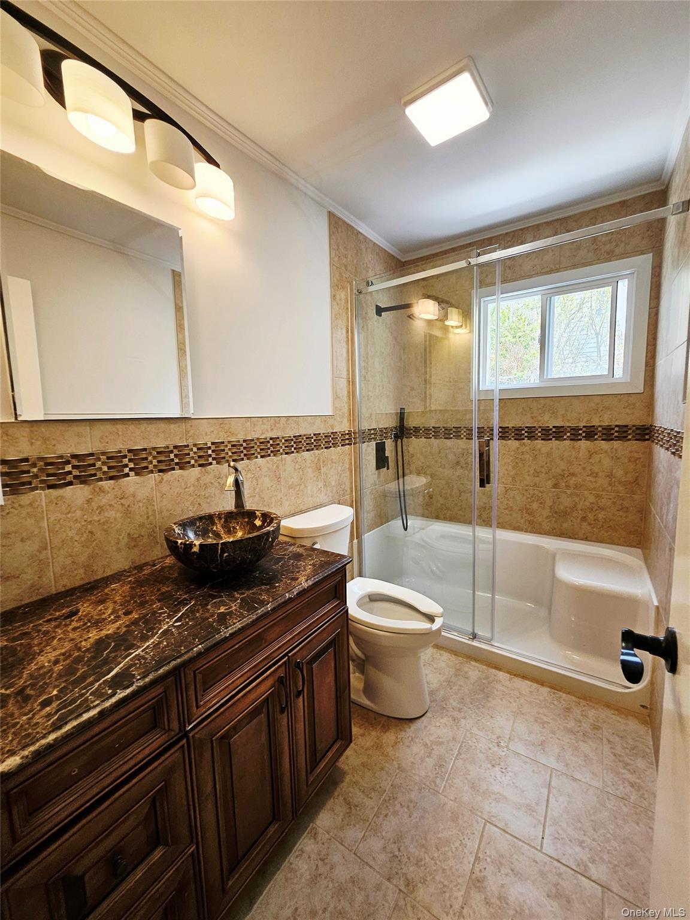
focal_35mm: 13
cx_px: 345
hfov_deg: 89.9
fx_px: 346
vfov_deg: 106.2
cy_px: 460
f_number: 2.2
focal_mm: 1.7
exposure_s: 1/60.2
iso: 40
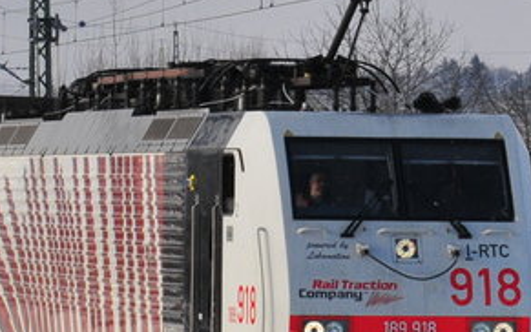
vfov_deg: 3.4
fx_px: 5659
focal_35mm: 391
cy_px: 236
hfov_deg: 5.4
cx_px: 319
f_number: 13
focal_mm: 62
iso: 500
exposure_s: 1/500
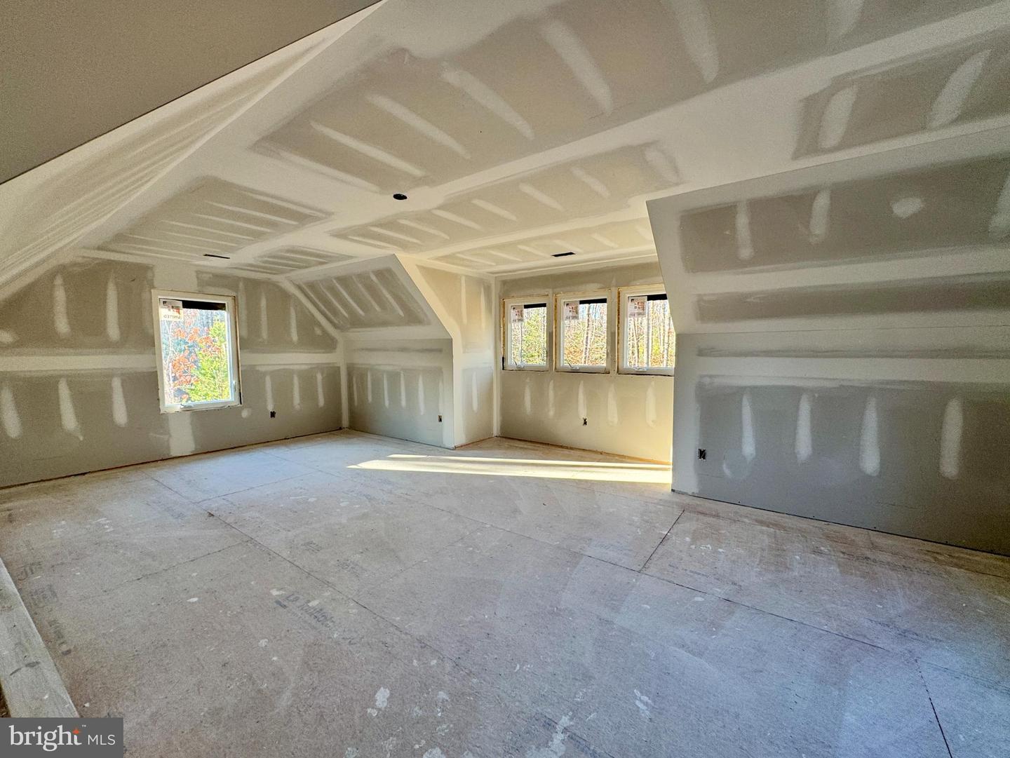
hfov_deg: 102.0
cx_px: 505
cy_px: 379
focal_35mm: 14
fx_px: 409
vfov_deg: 85.7
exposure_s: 1/99
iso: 64
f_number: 2.2
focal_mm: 2.22
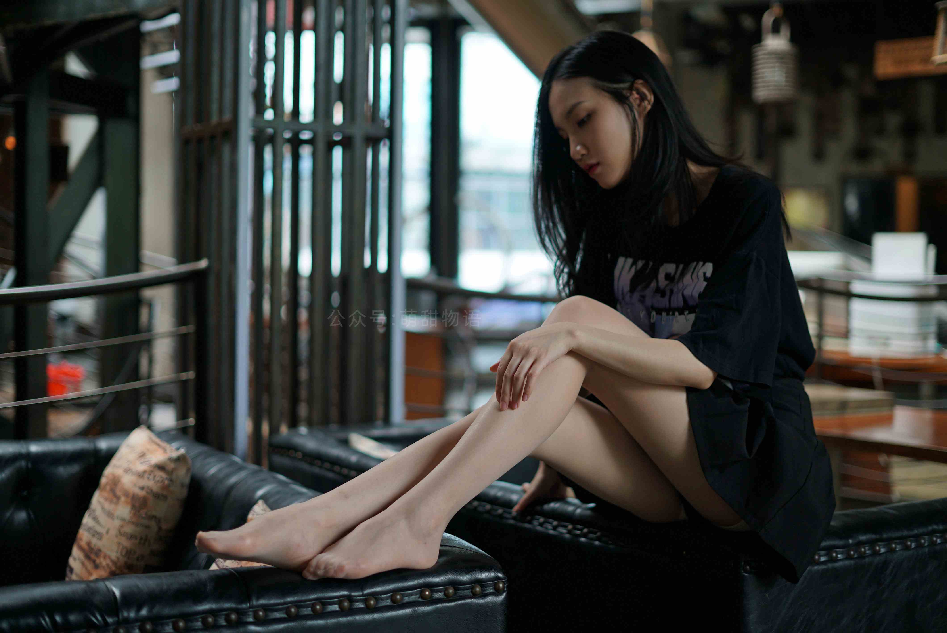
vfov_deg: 27.0
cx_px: 474
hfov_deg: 39.6
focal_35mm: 50
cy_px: 316
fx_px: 1316
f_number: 1.8
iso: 200
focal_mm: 50
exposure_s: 1/320
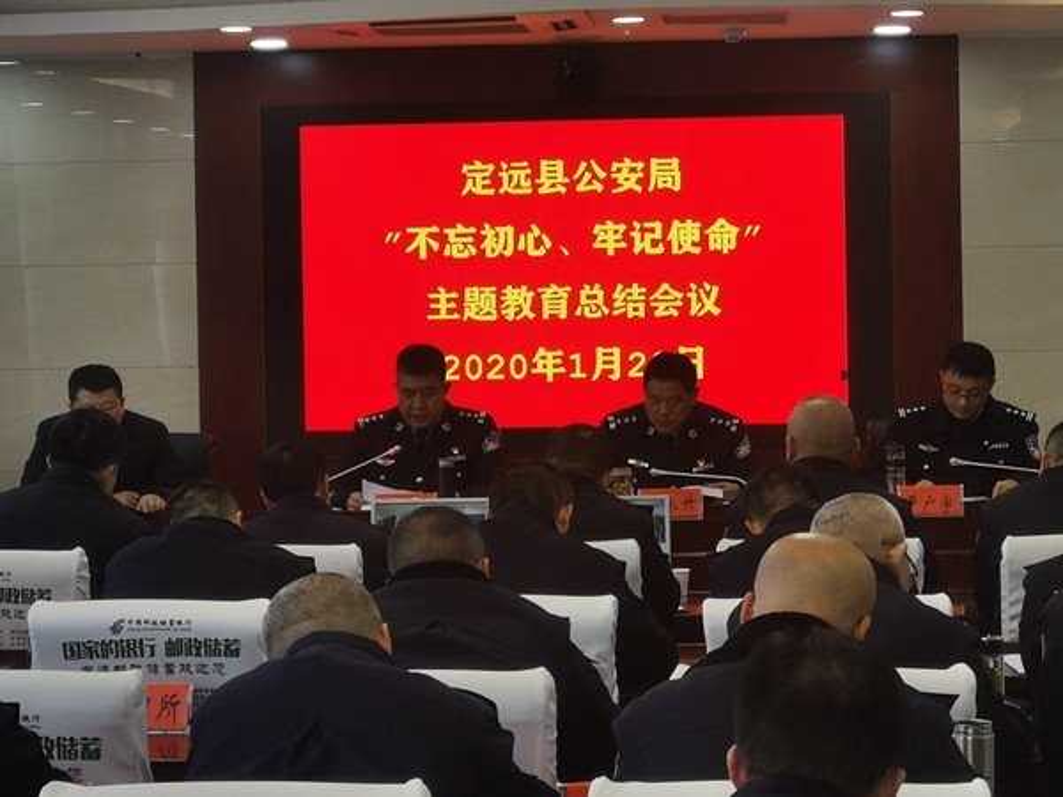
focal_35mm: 116
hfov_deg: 17.0
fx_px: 3562
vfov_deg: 12.8
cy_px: 398
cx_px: 532
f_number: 2.4
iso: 50
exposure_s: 1/50
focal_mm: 3.95
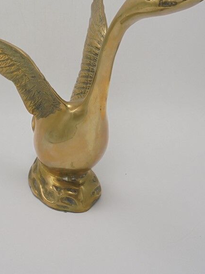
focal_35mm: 41
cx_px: 75
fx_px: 324
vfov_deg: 44.5
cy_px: 75
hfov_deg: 34.9
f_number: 3.5
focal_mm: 4.6
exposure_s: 1/50
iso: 100
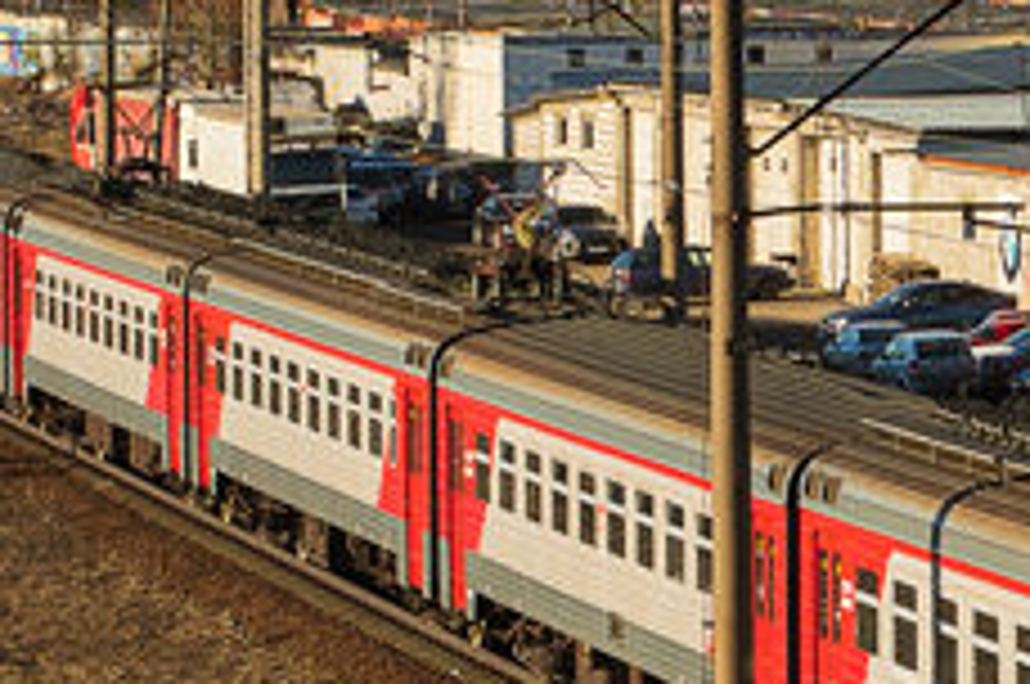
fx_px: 7971
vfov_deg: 4.9
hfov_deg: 7.3
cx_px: 1439
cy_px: 504
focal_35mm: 279
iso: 200
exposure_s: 1/500
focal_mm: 50
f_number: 8
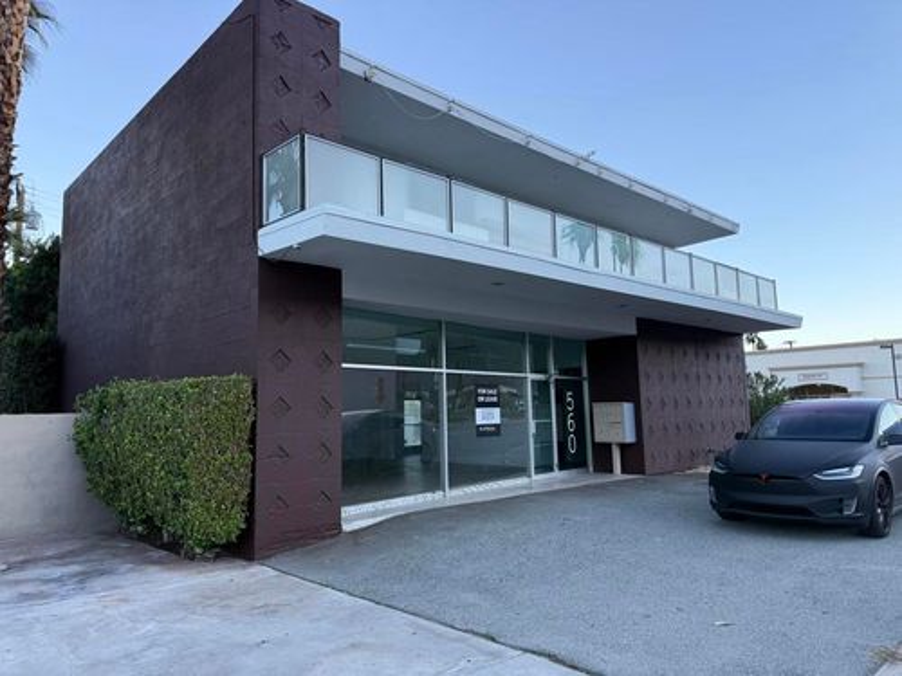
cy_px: 338
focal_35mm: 24
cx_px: 451
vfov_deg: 56.8
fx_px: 625
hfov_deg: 71.6
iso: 100
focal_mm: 6.76
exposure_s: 1/438
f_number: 1.78
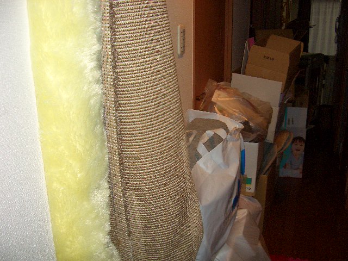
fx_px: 352
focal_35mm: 35
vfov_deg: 40.7
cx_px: 174
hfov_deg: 52.6
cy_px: 130
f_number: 2.6
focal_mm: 5.8
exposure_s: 1/60
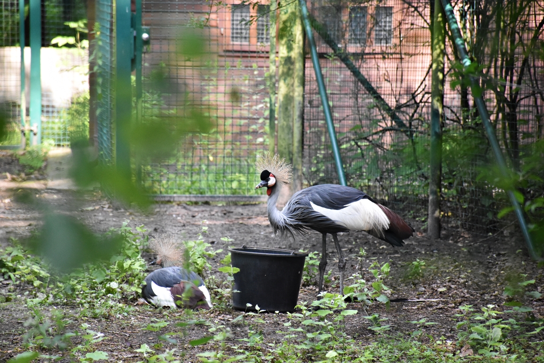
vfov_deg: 6.5
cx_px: 272
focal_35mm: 210
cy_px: 182
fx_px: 3174
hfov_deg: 9.8
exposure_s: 1/500
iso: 2500
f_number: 5.6
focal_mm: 140
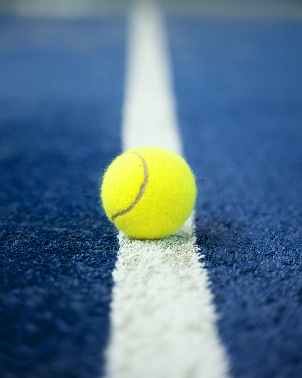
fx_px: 950
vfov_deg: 22.5
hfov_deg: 18.1
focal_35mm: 85
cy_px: 159
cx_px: 151
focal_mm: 75
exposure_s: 1/400
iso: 800
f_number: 2.8
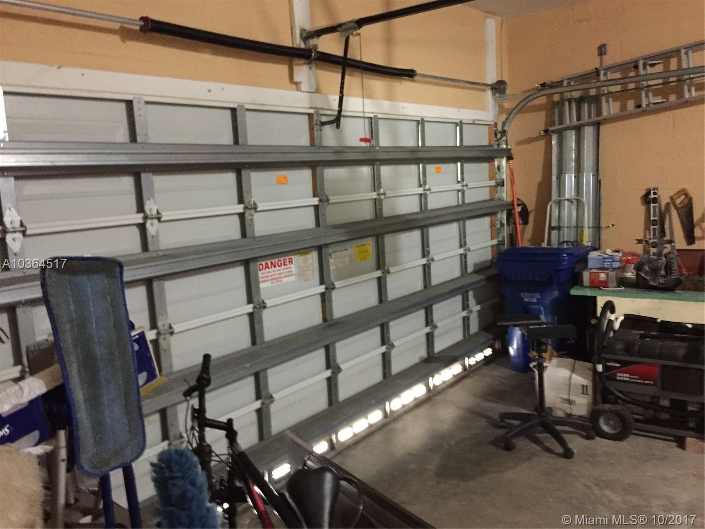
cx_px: 352
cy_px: 264
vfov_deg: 48.2
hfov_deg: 61.7
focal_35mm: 29
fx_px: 591
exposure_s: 1/15
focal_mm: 4.15
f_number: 2.2
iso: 640
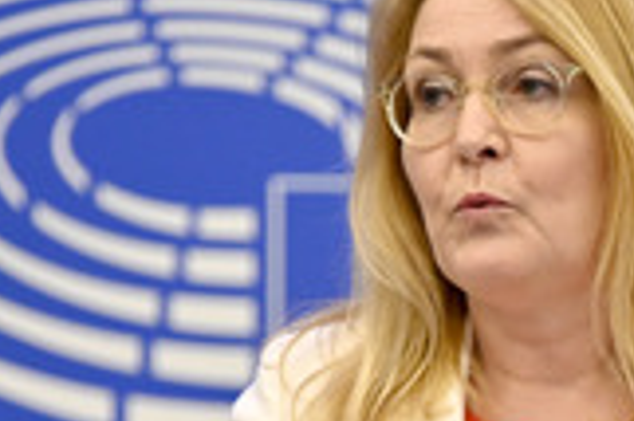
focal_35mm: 405
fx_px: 7125
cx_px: 557
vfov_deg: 3.4
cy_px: 456
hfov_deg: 5.1
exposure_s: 1/500
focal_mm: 145
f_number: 2.8
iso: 2500
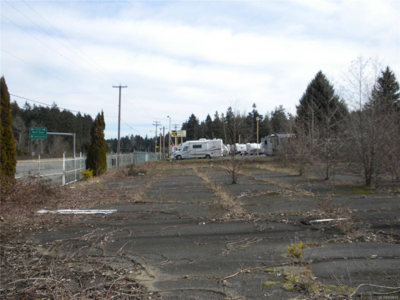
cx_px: 200
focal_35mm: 37
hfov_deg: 50.1
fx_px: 428
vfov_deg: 38.7
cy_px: 150
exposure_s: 1/84.8
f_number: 10
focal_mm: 6.6
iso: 64
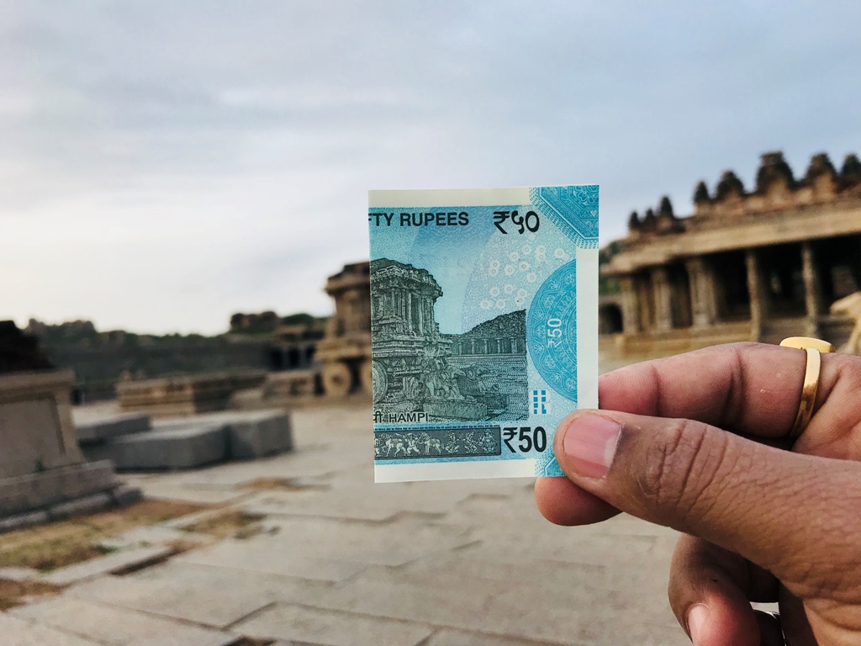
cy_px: 323
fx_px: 696
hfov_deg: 63.4
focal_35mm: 28
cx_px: 430
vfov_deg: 49.7
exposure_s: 1/772
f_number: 1.8
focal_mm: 3.99
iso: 20
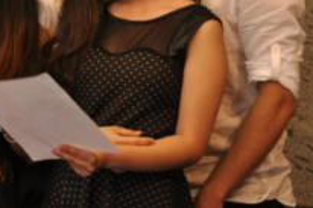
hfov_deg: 11.2
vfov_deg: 7.5
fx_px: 1581
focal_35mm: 182
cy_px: -41
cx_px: 5
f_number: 5.6
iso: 800
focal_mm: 50
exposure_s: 1/10
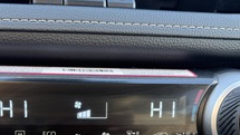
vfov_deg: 21.6
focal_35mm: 51
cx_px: 87
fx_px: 325
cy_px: 168
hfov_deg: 40.2
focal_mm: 6.76
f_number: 1.78
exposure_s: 1/60
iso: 250
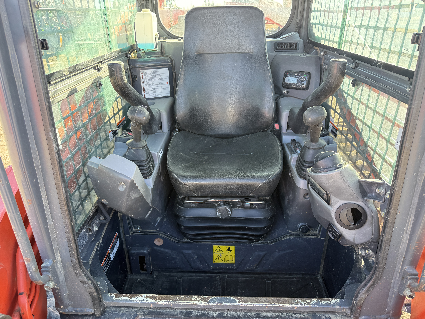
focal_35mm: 24
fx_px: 295
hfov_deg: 71.6
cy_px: 160
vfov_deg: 56.8
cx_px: 212
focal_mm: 6.76
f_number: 1.78
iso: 200
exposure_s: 1/209
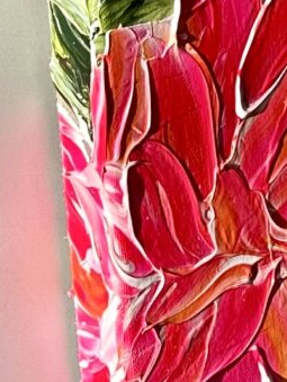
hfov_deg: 7.5
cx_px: 787
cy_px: -128
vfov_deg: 10.6
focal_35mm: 181
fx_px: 1997
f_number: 1.78
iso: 80
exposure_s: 1/469
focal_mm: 6.86
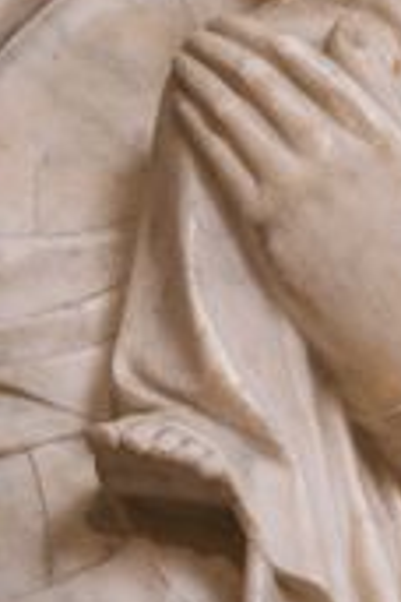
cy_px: 53
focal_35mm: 737
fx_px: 12313
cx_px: -26
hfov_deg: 1.9
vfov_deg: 2.8
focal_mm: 180
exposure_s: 1
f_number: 9
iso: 64
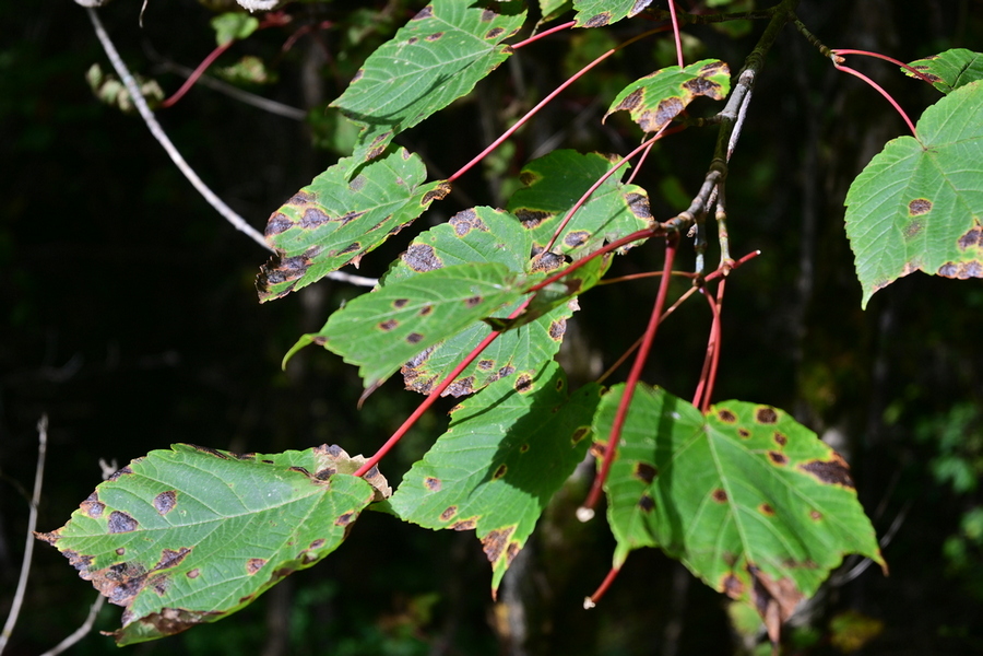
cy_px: 328
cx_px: 492
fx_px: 1966
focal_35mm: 72
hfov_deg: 28.1
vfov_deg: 18.9
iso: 100
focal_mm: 48
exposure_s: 1/125
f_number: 6
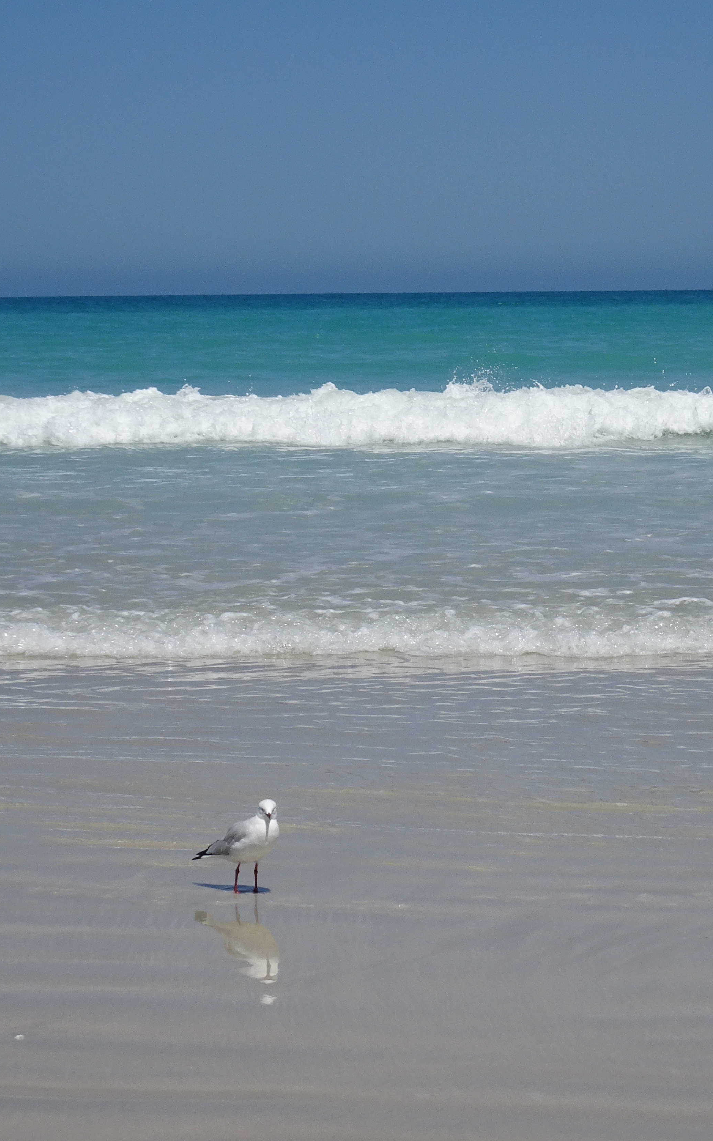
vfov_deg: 19.1
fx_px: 3389
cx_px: 532
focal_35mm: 109
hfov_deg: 12.0
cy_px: 568
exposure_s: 1/1250
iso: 80
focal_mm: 12.01
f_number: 5
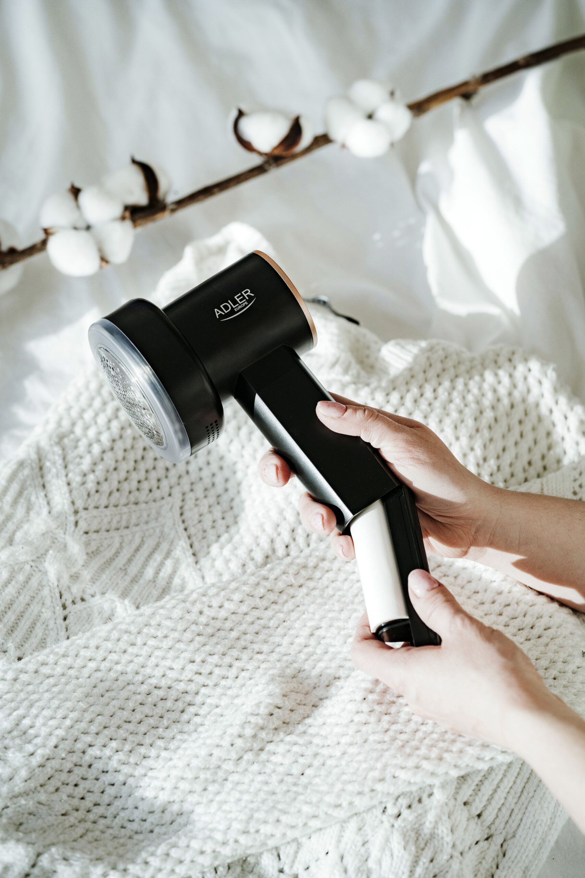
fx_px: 2071
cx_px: 292
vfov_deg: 23.9
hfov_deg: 16.1
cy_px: 439
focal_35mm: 85
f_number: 4.5
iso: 500
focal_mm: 85
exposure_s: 1/200
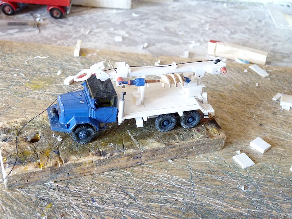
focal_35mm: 55
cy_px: 110
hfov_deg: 34.9
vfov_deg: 26.6
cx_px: 146
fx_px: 464
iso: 250
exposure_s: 1/30
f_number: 3.2
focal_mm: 9.9
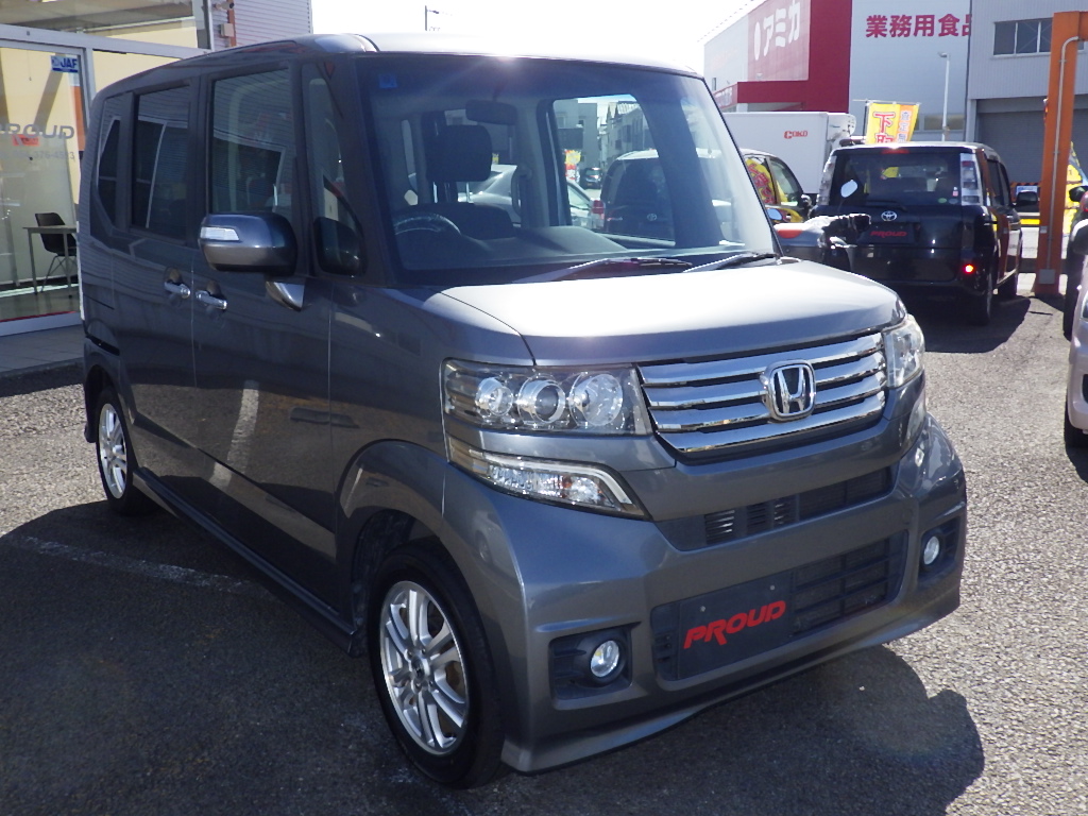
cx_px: 544
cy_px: 408
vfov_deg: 41.8
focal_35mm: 34
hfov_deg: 54.0
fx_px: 1069
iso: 250
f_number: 4.6
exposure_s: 1/800
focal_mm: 6.1
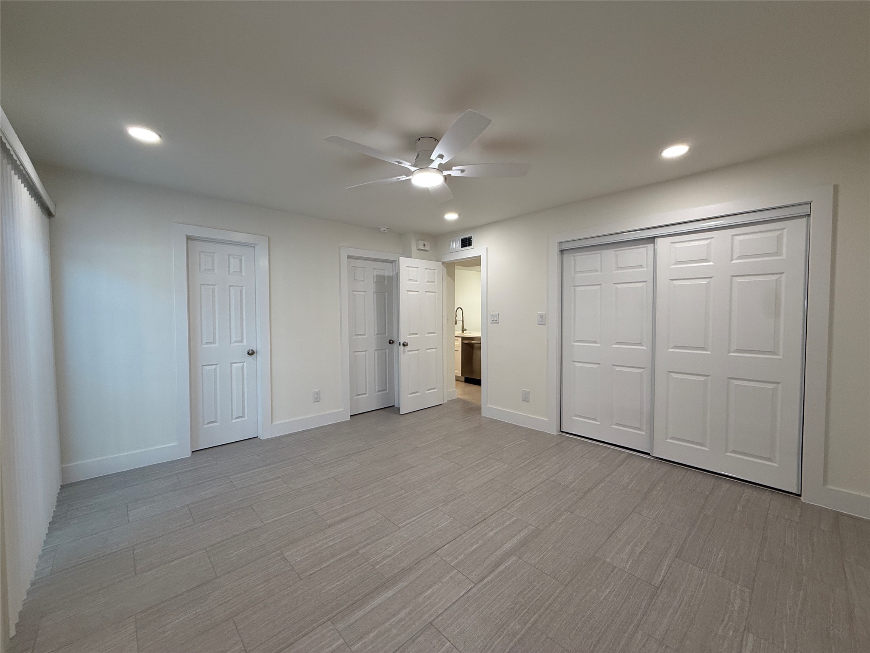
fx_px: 352
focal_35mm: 14
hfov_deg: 102.1
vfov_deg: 85.7
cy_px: 326
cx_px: 435
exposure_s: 1/120
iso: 160
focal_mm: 2.22
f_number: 2.2
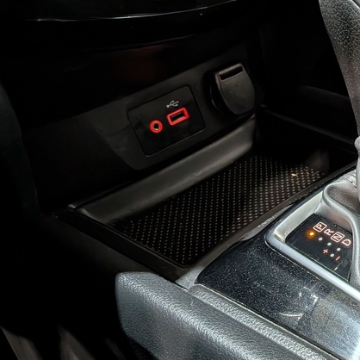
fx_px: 612
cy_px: 204
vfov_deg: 32.7
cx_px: 415
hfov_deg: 29.0
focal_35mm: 52
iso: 89
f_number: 1.7
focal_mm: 4.53
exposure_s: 1/100
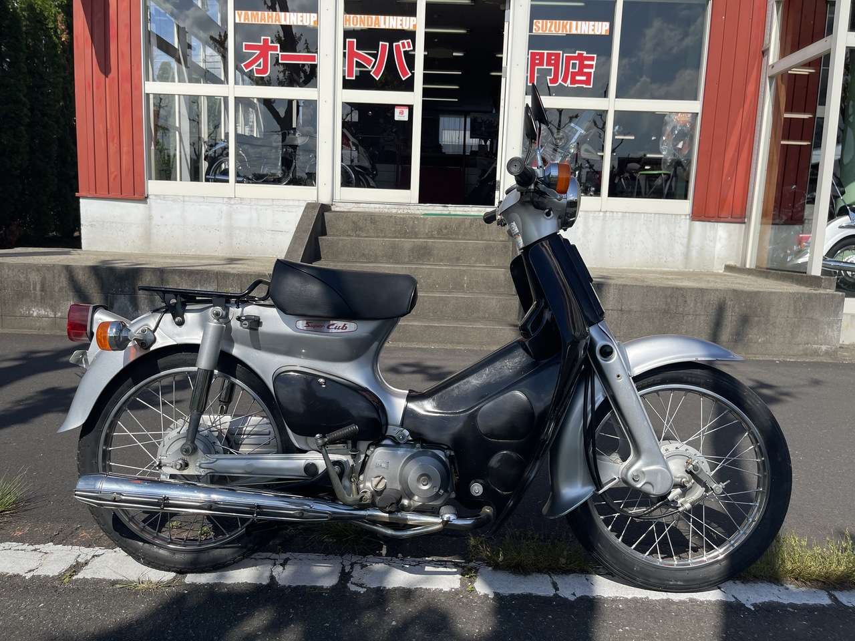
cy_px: 320
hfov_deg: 67.3
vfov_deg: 53.1
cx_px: 428
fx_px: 642
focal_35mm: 26
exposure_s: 1/4525
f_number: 1.6
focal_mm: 5.1
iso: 32
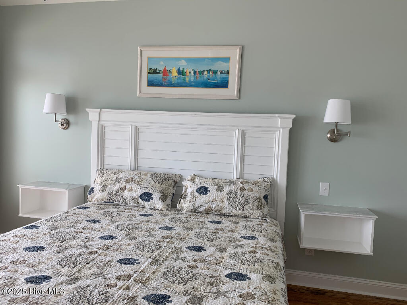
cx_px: 204
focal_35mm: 26
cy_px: 152
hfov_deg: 67.3
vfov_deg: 53.1
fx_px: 306
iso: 32
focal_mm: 4.25
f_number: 1.8
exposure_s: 1/122
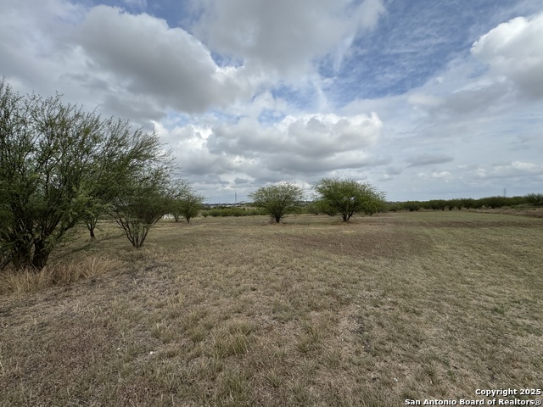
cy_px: 204
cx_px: 272
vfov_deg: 85.7
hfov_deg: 102.1
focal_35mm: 14
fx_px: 220
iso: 50
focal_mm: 2.22
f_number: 2.2
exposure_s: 1/2770
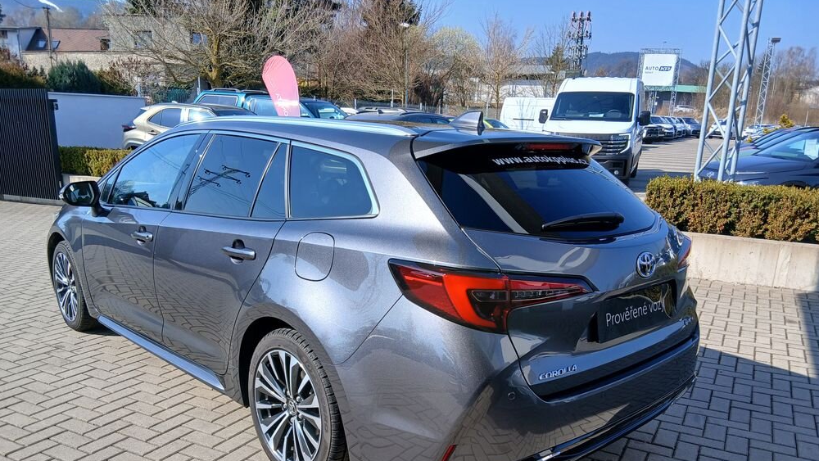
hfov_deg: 66.1
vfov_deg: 39.7
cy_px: 312
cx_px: 403
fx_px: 630
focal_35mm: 29
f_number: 1.8
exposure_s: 1/332
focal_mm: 3.98
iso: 20
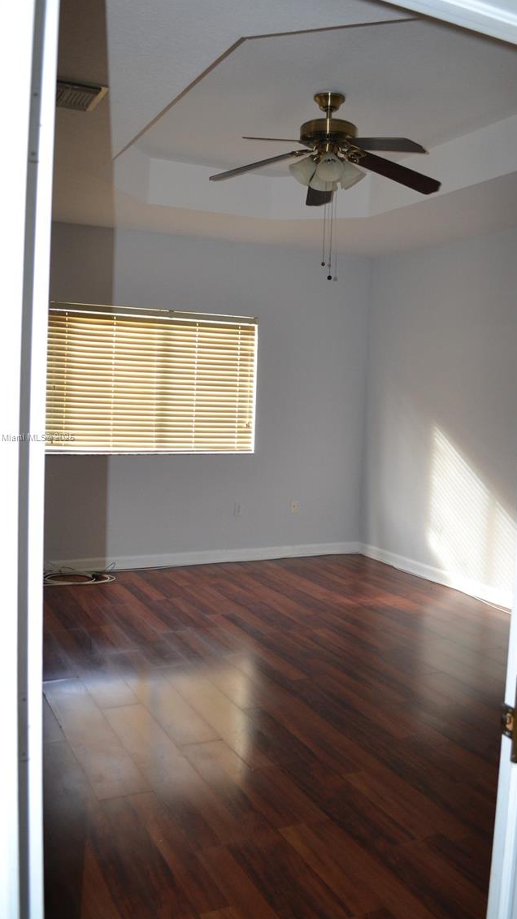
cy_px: 437
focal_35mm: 30
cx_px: 267
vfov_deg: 64.3
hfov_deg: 38.9
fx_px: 731
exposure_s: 1/60
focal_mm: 18
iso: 640
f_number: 3.5
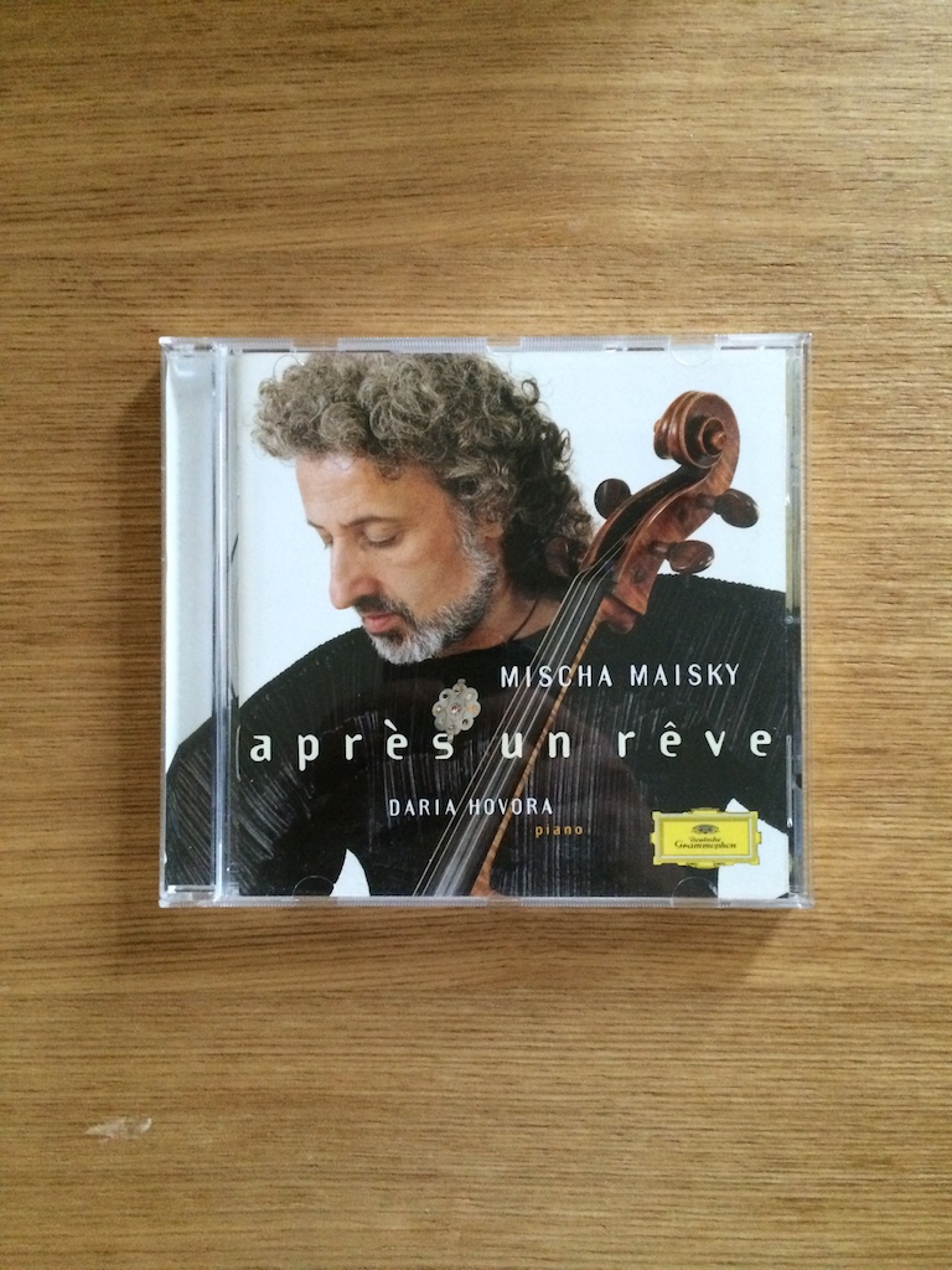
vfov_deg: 60.0
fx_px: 1100
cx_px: 476
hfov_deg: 46.8
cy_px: 635
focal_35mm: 30
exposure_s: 1/15
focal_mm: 4.12
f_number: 2.2
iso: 400
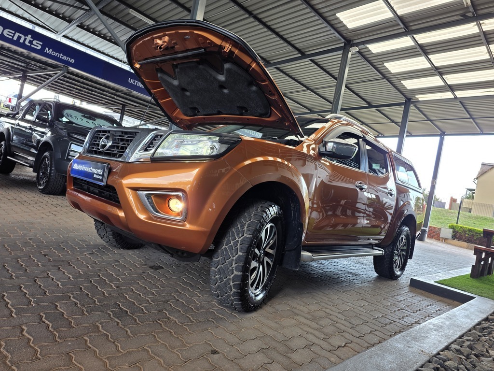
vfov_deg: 58.9
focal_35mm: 23
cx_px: 247
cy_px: 186
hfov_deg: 73.9
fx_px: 328
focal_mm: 6.25
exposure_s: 1/50.5
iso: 16
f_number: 1.7
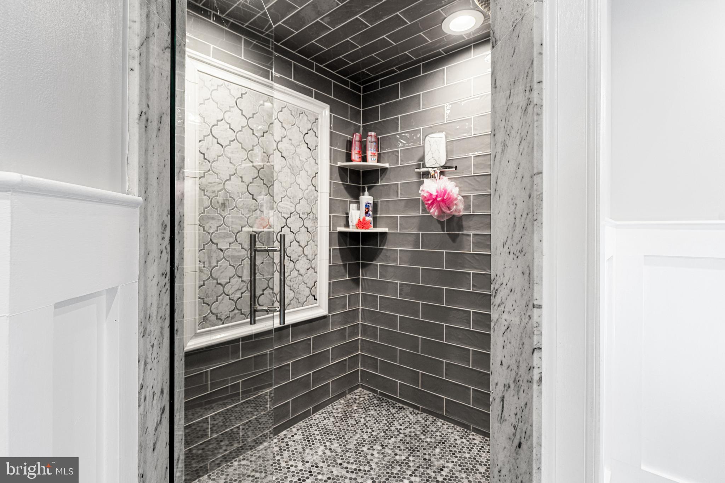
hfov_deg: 96.7
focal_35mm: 16
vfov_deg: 73.7
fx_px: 322
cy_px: 242
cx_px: 362
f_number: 8
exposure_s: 1/6
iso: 400
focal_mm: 16
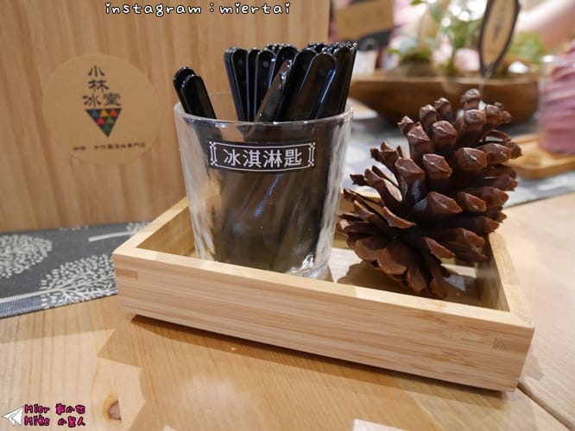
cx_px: 288
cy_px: 216
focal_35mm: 26
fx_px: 432
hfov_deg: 67.3
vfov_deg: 53.1
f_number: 3.6
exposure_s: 1/40
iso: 3200
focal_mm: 13
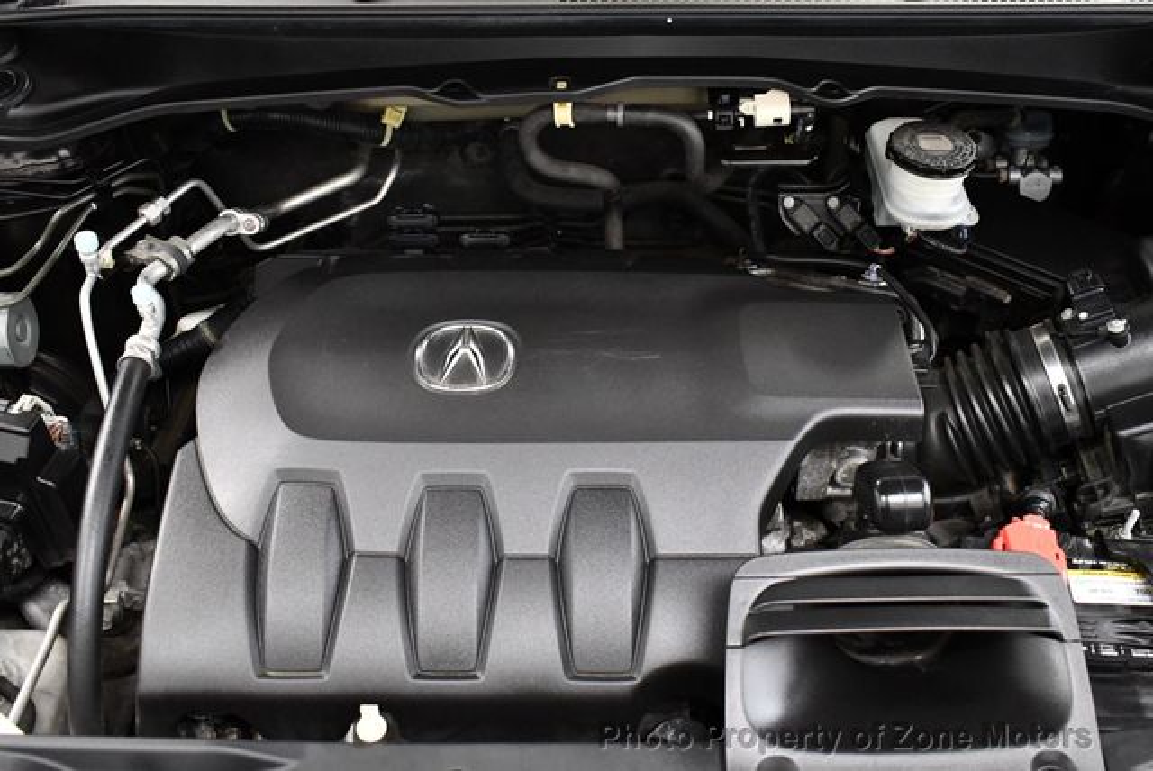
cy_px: 386
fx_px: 1154
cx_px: 576
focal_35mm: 36
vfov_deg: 36.9
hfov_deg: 53.1
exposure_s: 1/80
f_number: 3.5
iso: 3200
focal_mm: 18
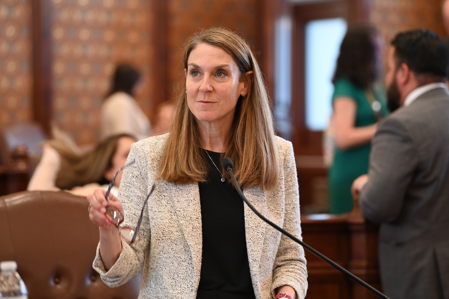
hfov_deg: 16.8
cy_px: 150
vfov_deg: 11.2
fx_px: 1521
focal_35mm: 122
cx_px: 224
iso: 3200
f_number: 3.2
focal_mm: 122
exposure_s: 1/200
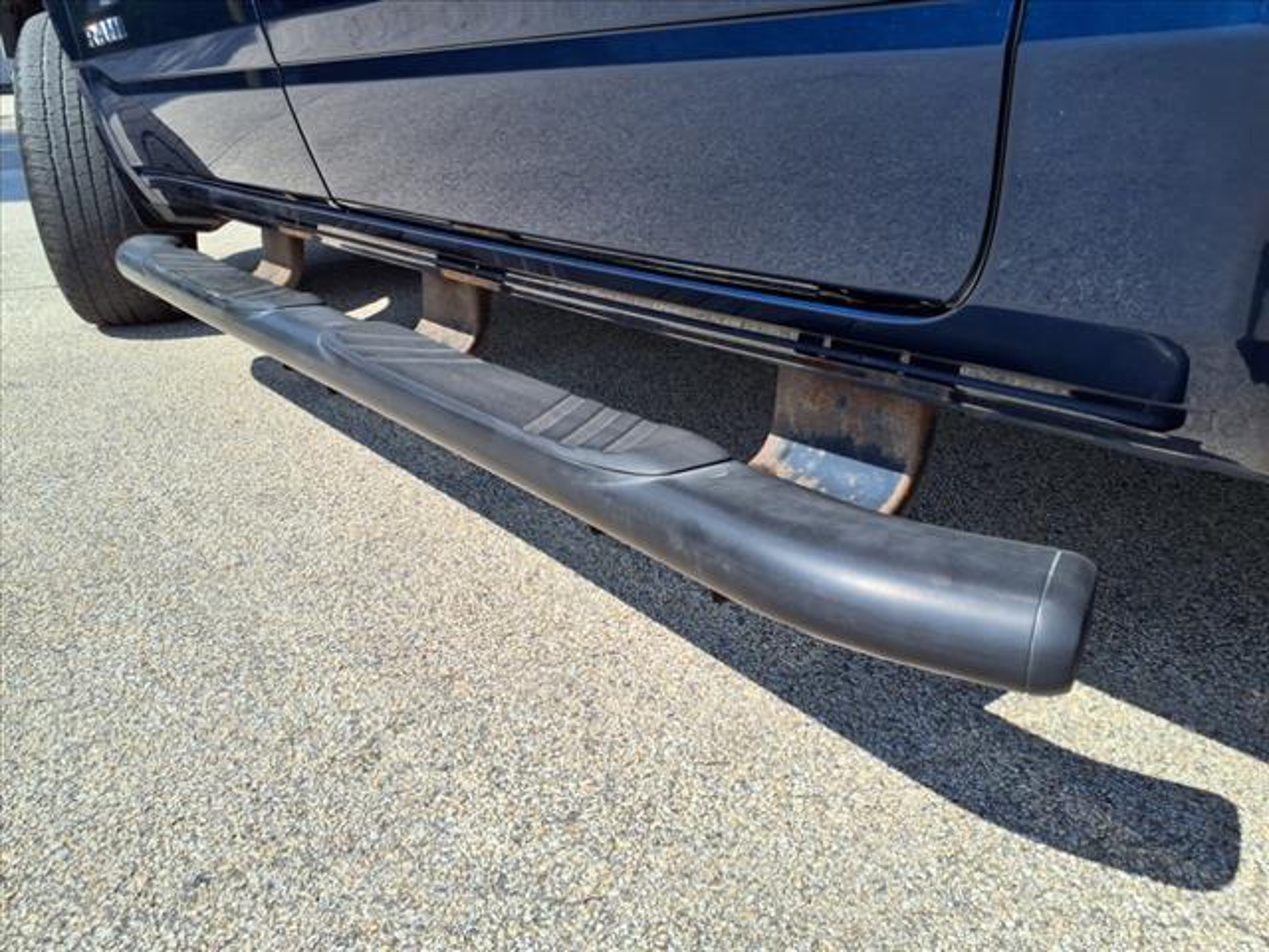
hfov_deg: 65.3
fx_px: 990
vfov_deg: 51.4
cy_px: 476
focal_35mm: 27
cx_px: 634
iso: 40
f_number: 1.9
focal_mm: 3.58
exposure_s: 1/1250
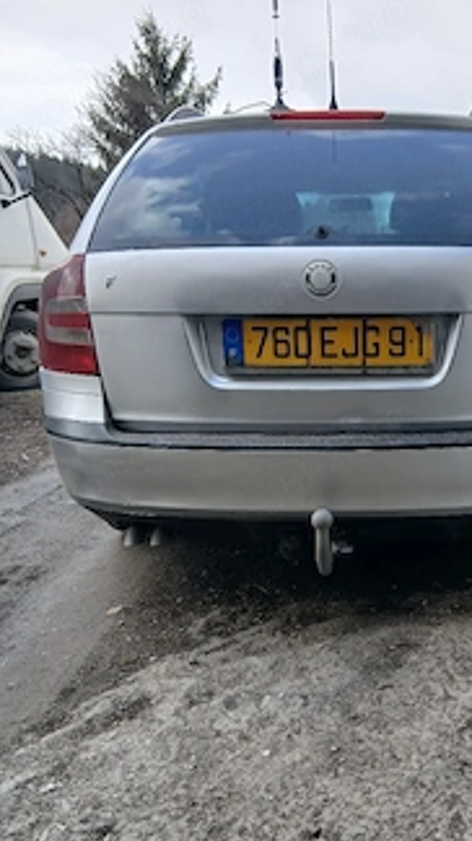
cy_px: 498
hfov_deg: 32.8
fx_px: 780
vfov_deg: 56.3
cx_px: 373
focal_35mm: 35
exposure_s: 1/101
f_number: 1.8
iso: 25
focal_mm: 3.98
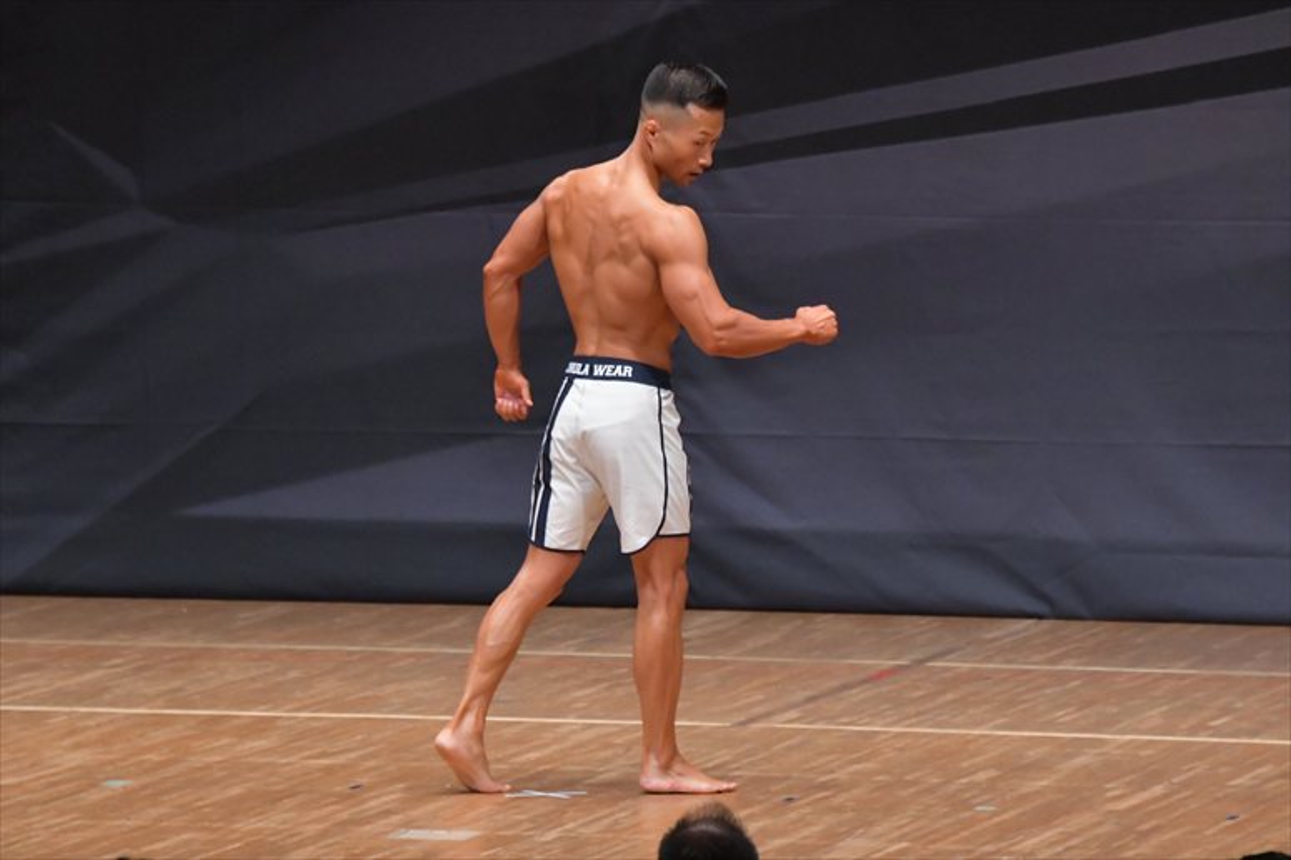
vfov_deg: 4.6
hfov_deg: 6.9
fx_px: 10753
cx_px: 646
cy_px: 430
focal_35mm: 300
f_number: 5.6
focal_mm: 200
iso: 6400
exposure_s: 1/400
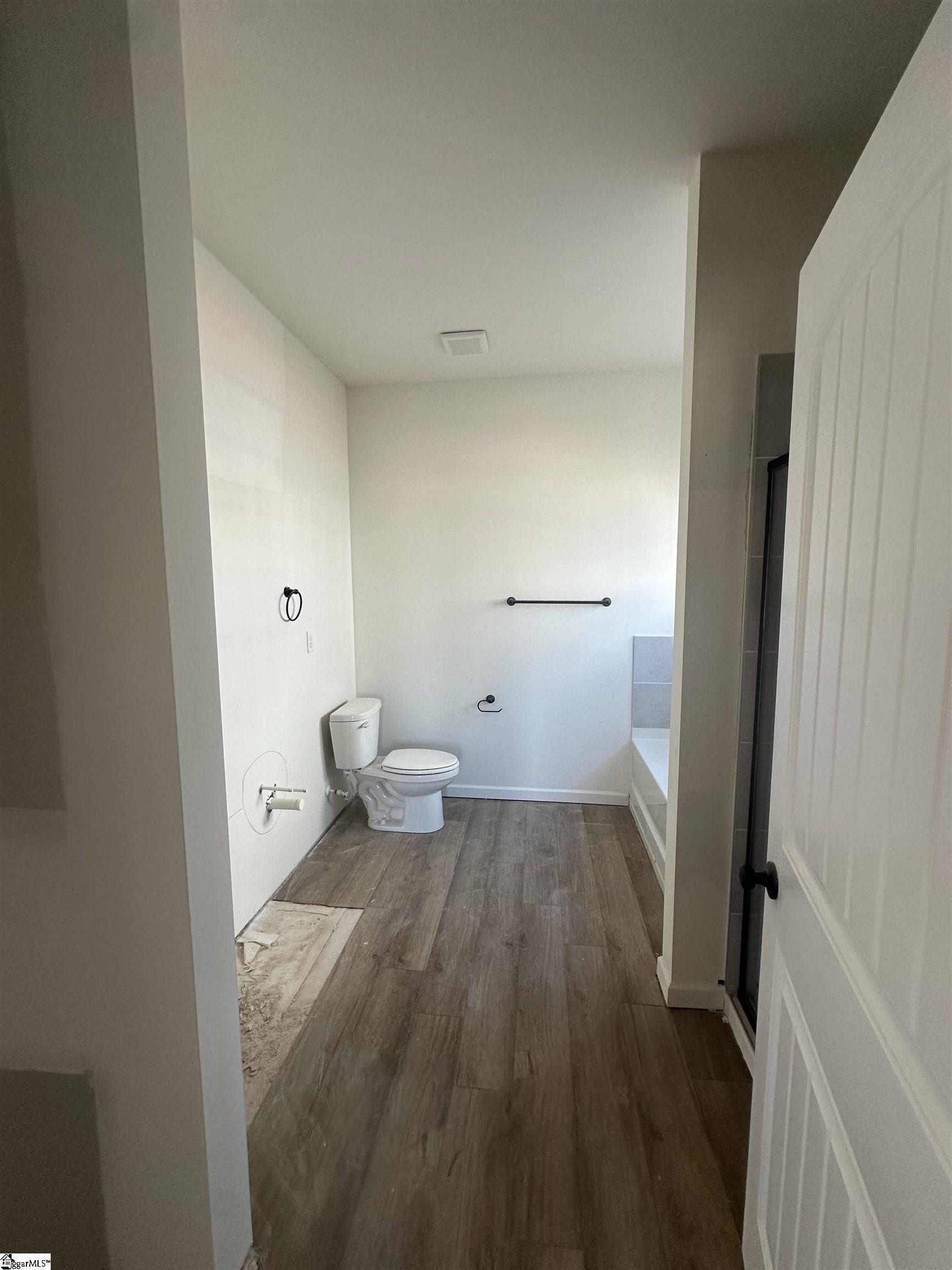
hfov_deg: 85.7
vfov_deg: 102.1
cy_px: 635
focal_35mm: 14
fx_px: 513
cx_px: 476
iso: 160
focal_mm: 2.22
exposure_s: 1/120
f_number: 2.2
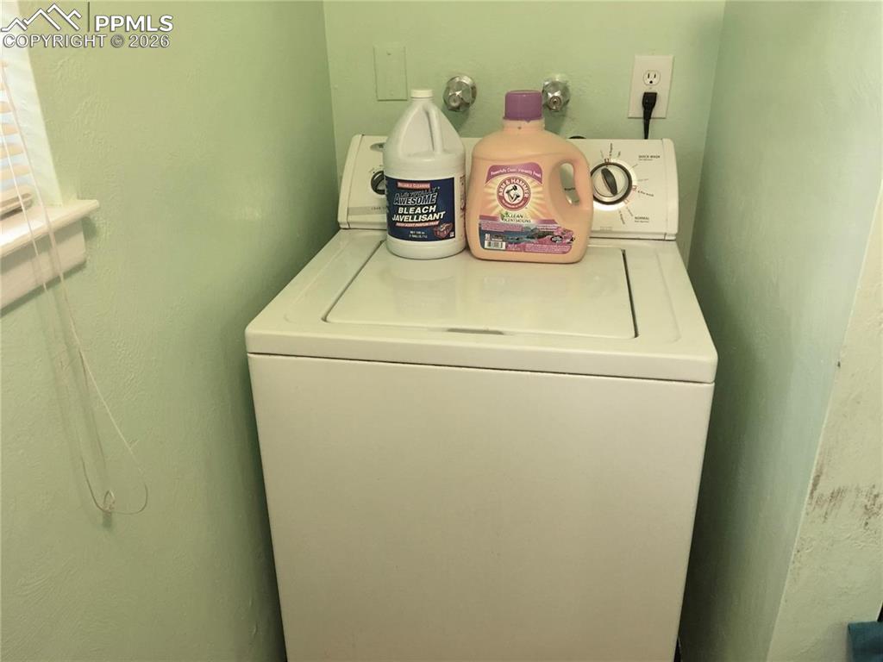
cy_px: 331
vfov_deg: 48.2
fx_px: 740
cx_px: 442
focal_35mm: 29
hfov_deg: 61.7
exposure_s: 1/30
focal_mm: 4.15
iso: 100
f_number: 2.2
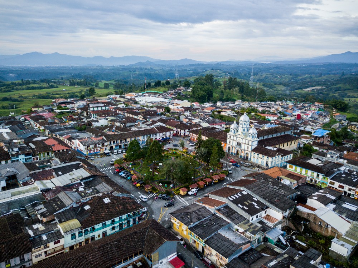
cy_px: 134
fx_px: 269
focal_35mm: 26
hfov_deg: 67.3
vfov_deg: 53.1
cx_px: 179
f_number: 2.2
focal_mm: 4.73
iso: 100
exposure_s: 1/80
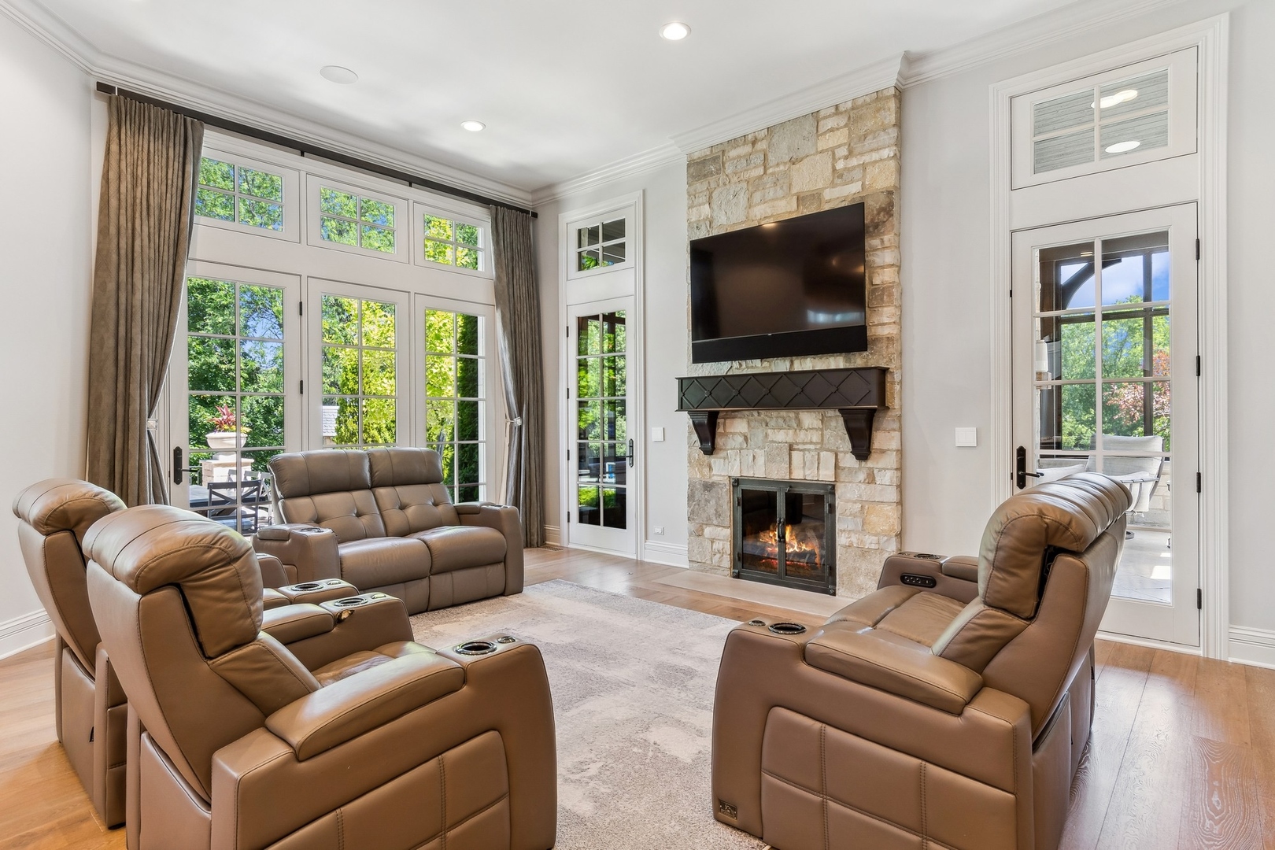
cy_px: 425
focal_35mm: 18
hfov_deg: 90.0
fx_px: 637
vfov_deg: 67.4
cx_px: 638
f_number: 8
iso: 250
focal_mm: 12
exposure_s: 1/10
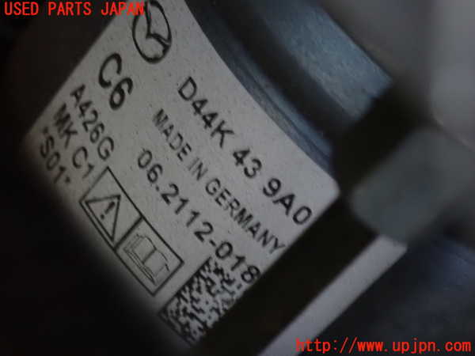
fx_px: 1372
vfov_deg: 14.8
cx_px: 238
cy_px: 178
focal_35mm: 100
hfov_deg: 19.6
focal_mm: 18
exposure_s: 1/15
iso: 1600
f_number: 4.9
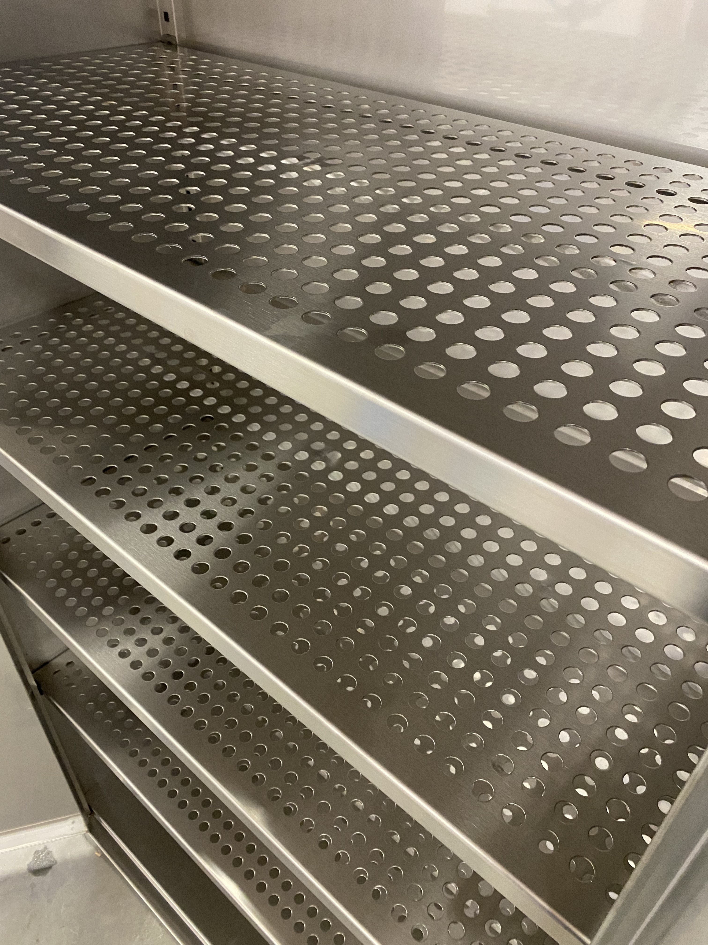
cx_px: 354
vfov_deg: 67.3
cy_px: 472
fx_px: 709
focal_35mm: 26
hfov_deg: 53.1
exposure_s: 1/33
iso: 500
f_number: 1.8
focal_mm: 4.25
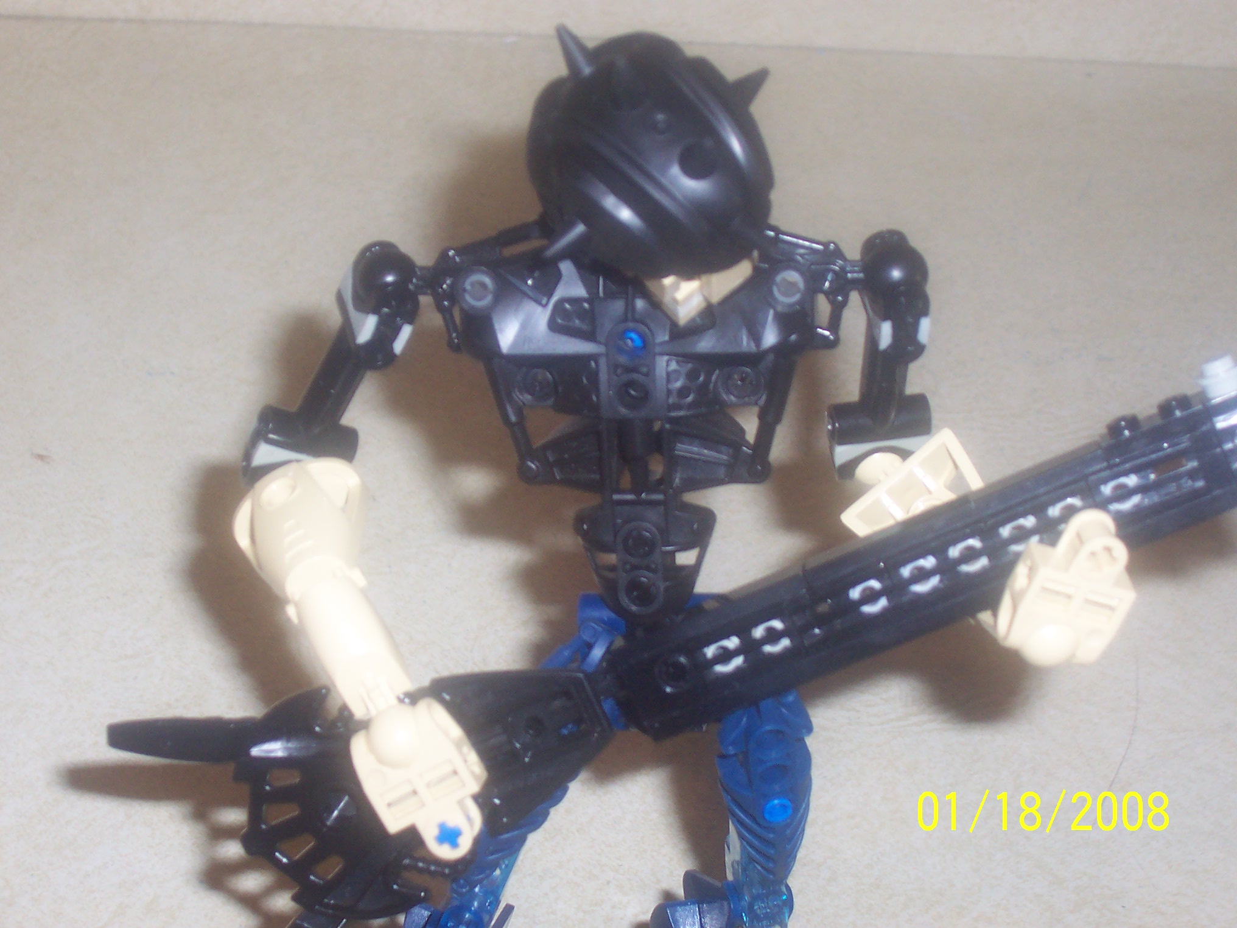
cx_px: 618
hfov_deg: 27.4
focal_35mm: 71
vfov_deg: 20.7
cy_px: 464
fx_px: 2537
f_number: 4
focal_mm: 10.8
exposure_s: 1/90
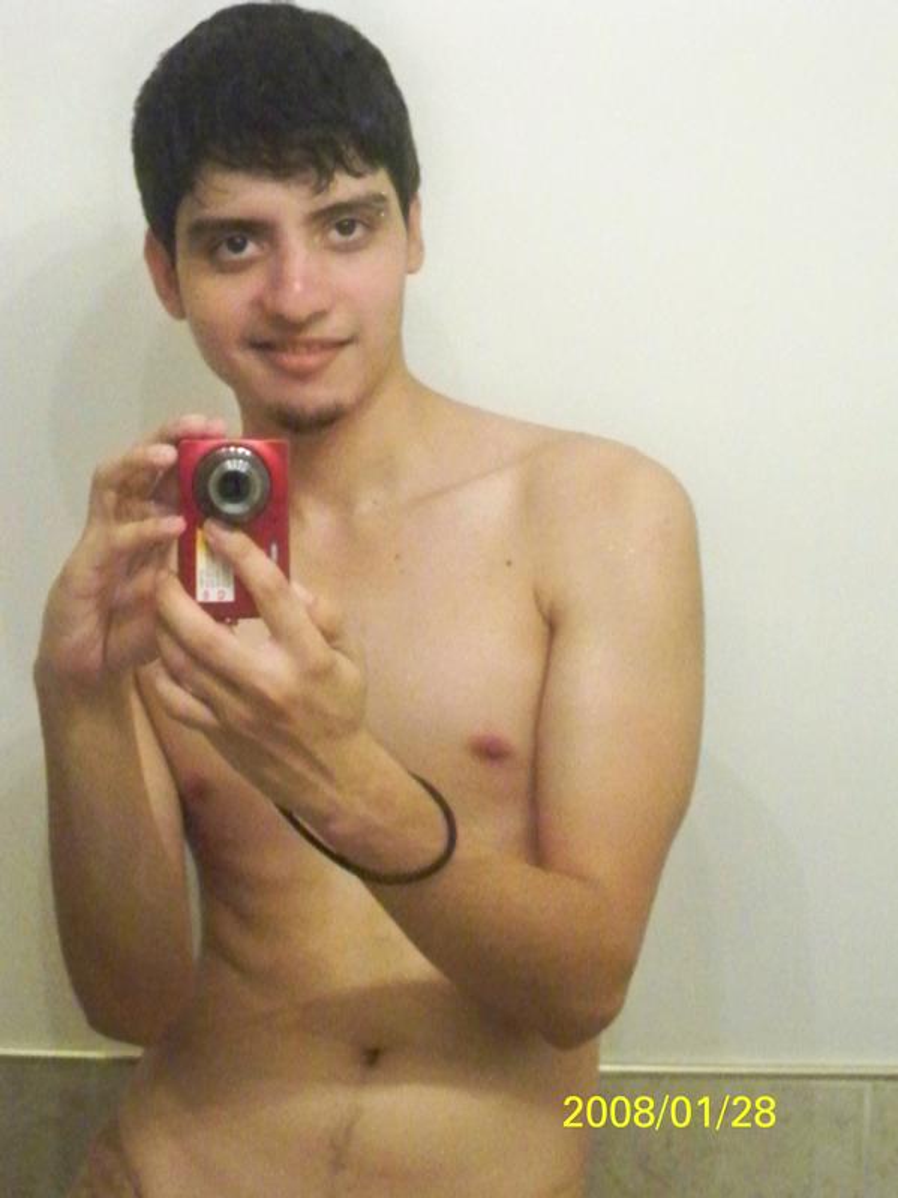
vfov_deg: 23.0
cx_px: 449
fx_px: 2941
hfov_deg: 17.4
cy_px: 599
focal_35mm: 85
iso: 2500
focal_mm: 15.1
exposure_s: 1/80
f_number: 5.1
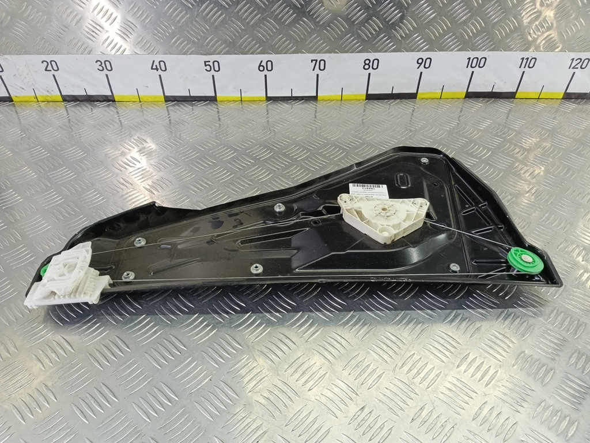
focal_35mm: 23
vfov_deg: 58.9
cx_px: 295
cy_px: 222
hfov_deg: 73.9
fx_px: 392
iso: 148
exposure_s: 1/50
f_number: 1.6
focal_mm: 4.11
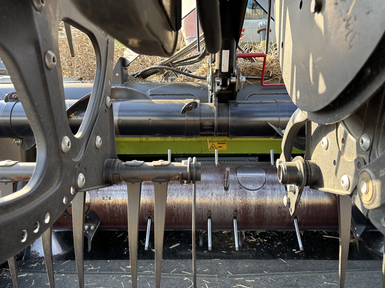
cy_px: 141
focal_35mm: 28
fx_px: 311
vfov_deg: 49.7
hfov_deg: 63.4
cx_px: 201
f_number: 1.6
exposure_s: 1/121
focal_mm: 5.96
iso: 50
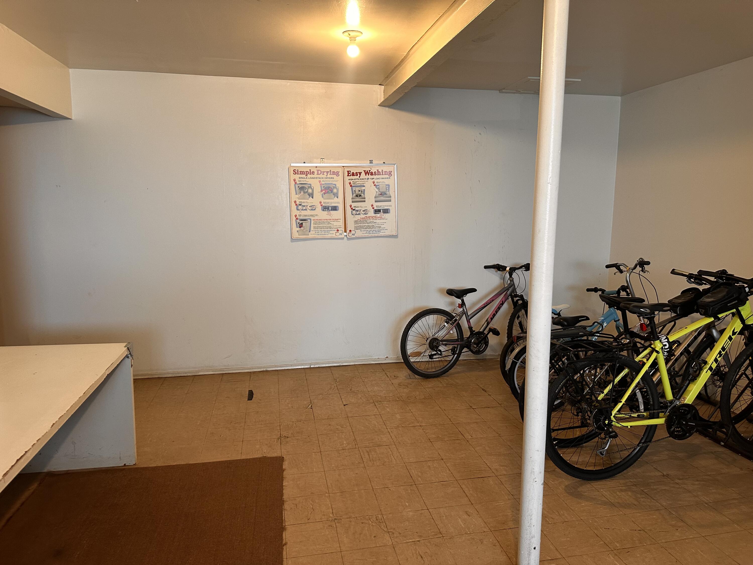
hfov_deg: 71.6
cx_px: 376
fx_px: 522
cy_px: 282
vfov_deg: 56.8
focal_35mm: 24
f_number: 1.78
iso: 200
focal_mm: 6.86
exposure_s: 1/60
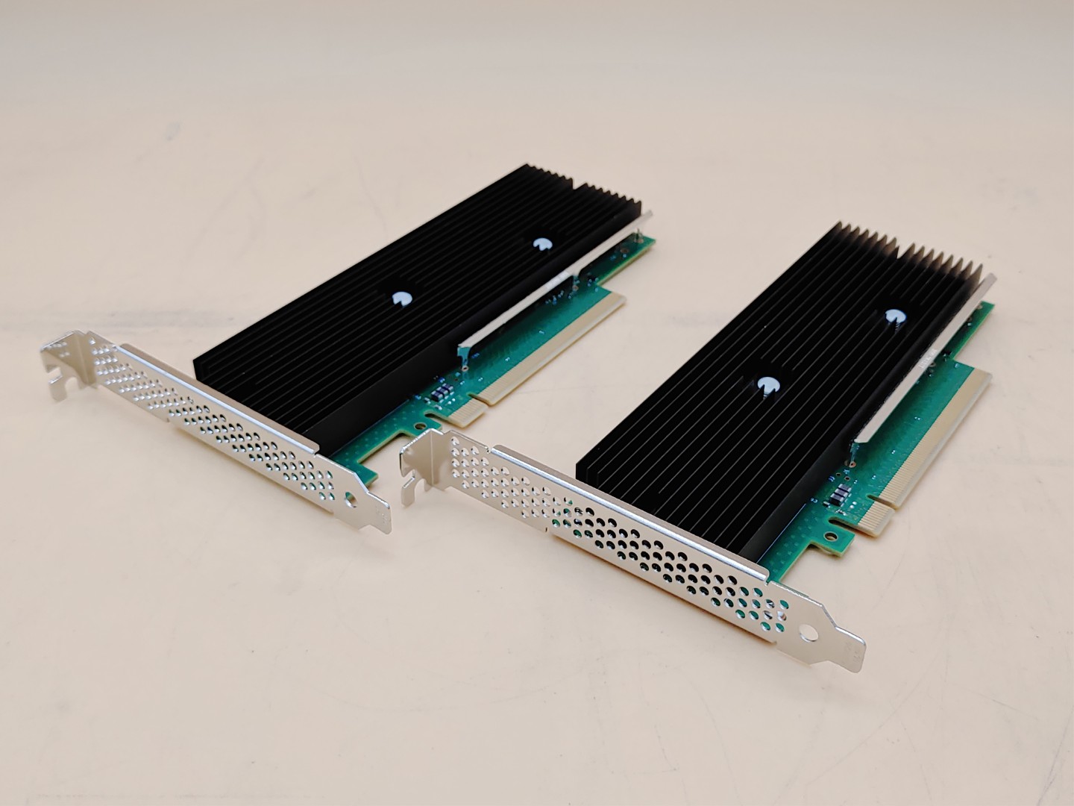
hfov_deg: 47.9
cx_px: 537
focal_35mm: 39
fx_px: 1210
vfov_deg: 36.8
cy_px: 403
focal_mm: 4.36
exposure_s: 1/120
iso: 50
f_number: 1.8
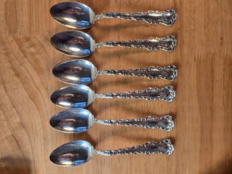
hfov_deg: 73.9
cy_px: 87
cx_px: 116
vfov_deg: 58.8
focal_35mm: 23
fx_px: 154
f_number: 1.8
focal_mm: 5.4
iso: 80
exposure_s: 1/120
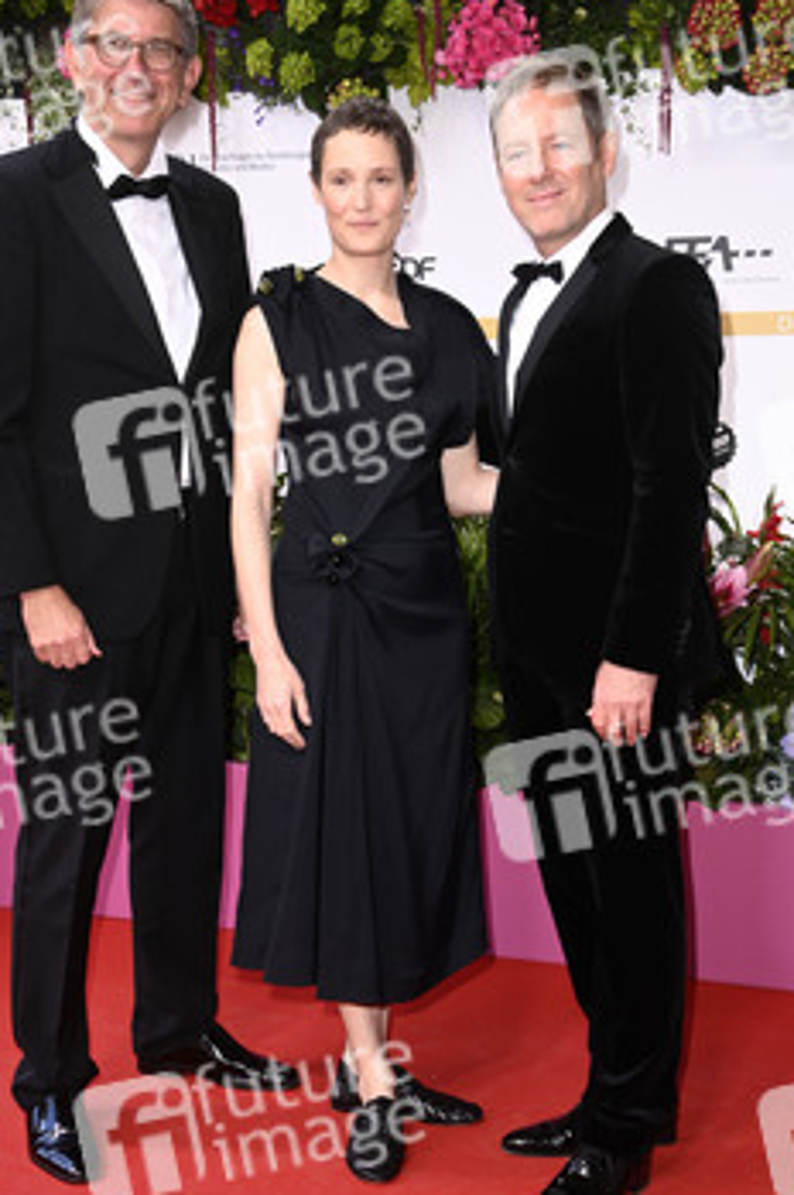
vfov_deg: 31.9
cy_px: 609
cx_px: 349
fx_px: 2088
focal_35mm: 63
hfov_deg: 21.5
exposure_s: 1/250
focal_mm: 55
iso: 640
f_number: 5.6
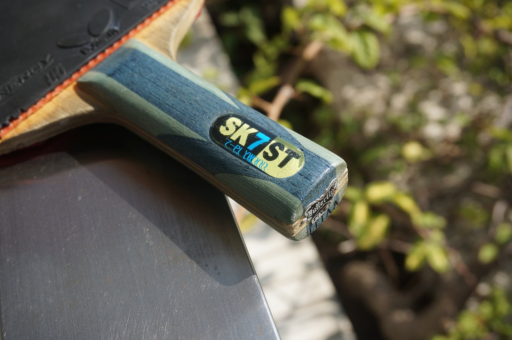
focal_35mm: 44
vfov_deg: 30.8
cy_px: 170
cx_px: 256
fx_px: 618
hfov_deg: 45.0
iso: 100
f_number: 6.3
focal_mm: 29
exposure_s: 1/250
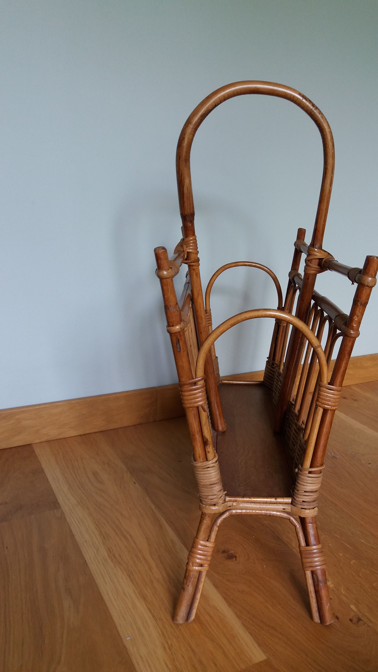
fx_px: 552
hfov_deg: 37.5
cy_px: 335
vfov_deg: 62.6
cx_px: 244
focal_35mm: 31
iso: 80
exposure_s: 1/33
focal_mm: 3.7
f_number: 1.9
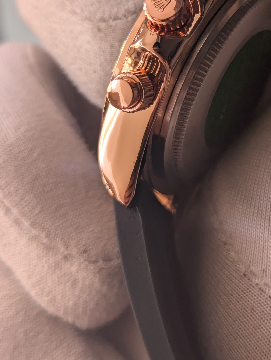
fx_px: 844
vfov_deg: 23.9
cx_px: 213
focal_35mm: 81
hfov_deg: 18.1
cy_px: 107
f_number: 1.85
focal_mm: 6.81
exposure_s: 1/162
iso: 123
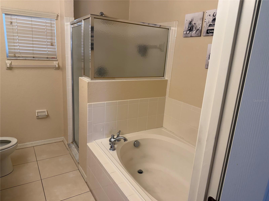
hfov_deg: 71.6
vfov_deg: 56.8
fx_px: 187
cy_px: 100
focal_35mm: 24
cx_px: 134
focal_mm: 6.76
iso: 160
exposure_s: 1/120
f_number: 1.78
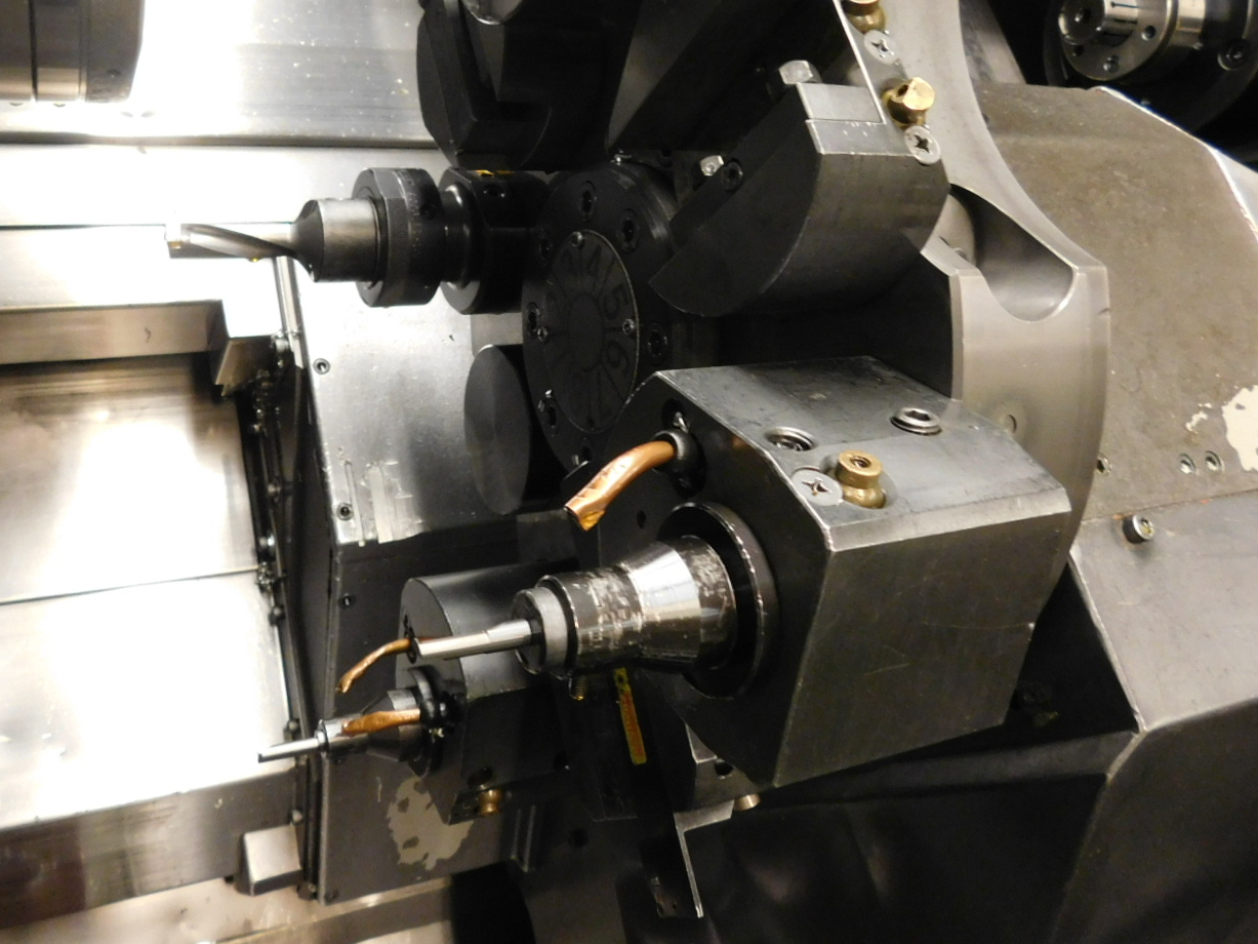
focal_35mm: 30
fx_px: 1090
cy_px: 341
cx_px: 523
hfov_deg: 59.6
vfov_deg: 46.3
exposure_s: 1/20
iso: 400
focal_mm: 4
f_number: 3
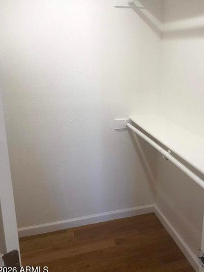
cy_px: 124
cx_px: 115
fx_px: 259
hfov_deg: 42.8
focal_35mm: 33
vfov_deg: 55.3
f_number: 1.8
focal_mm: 3.99
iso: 25
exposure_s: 1/40
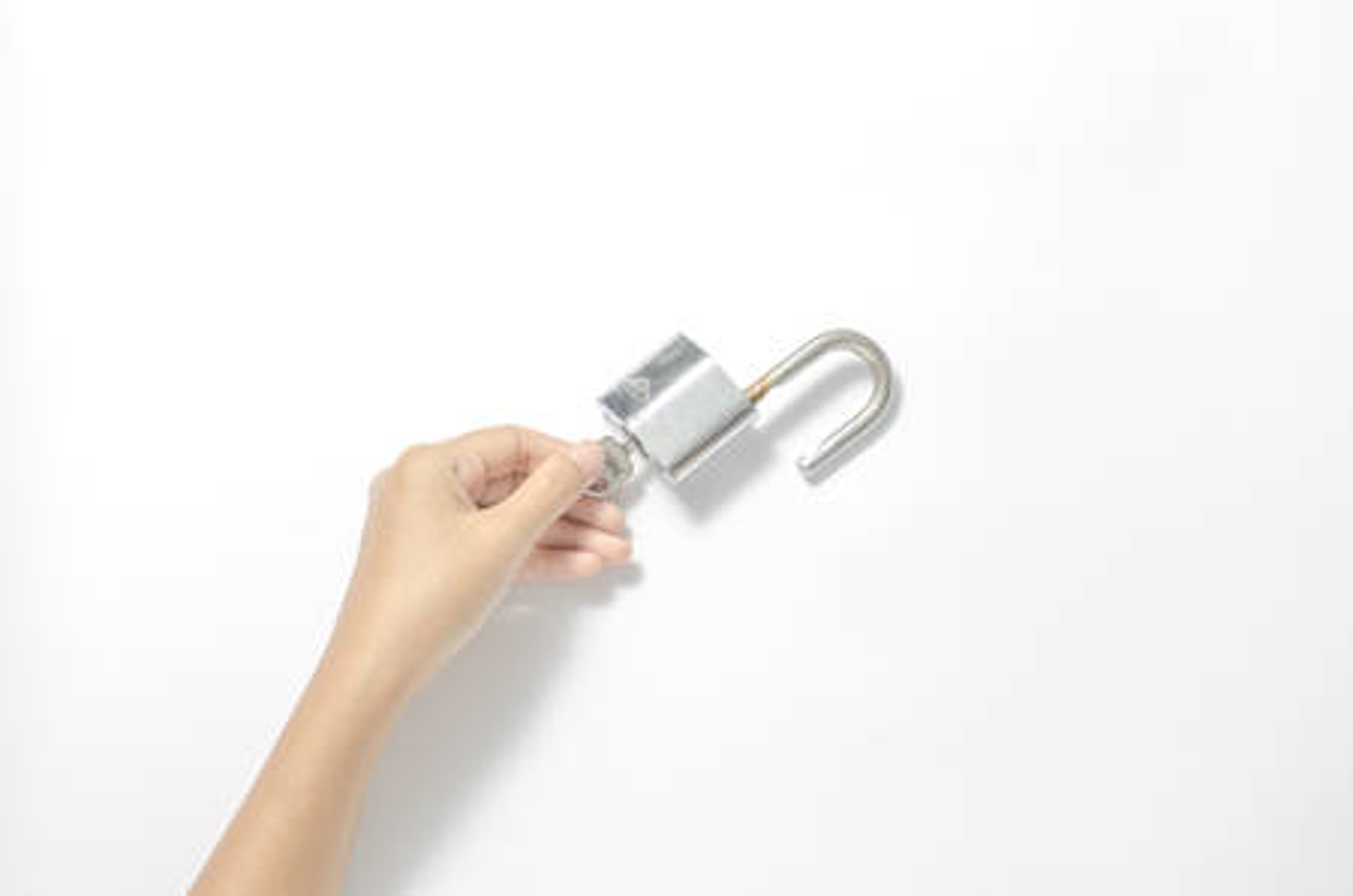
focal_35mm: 75
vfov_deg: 18.1
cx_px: 676
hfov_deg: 27.0
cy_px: 448
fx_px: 2813
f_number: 6.3
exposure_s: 1/50
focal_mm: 50
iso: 100
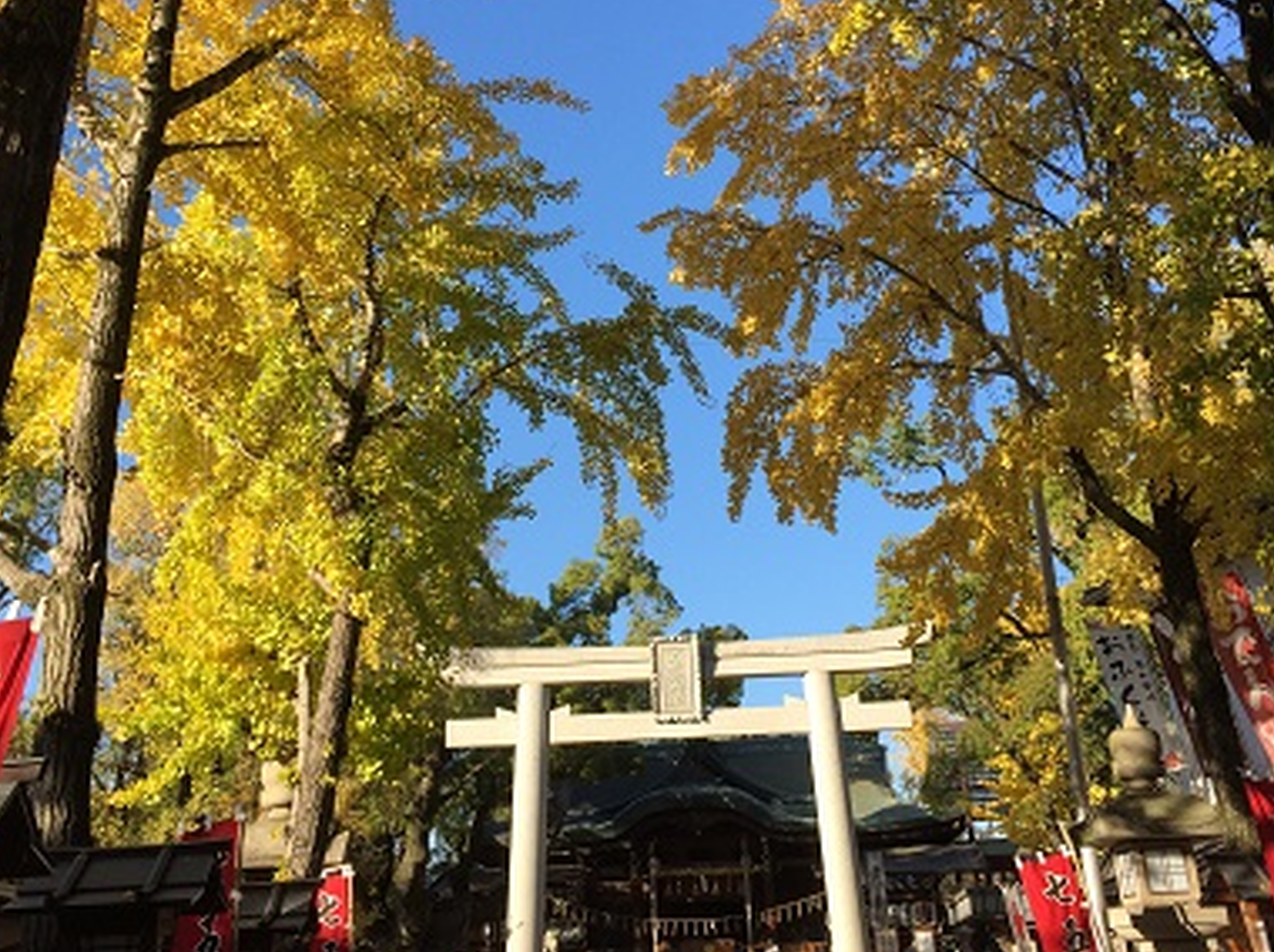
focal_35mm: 42
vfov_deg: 33.9
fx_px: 1544
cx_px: 657
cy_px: 292
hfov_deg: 44.8
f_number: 2.2
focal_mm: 4.15
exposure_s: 1/1014
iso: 32
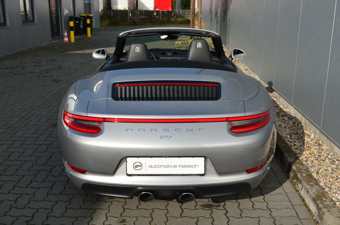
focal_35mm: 39
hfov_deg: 49.7
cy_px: 112
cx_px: 170
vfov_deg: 34.0
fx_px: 367
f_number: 11
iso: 180
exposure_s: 1/125
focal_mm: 26
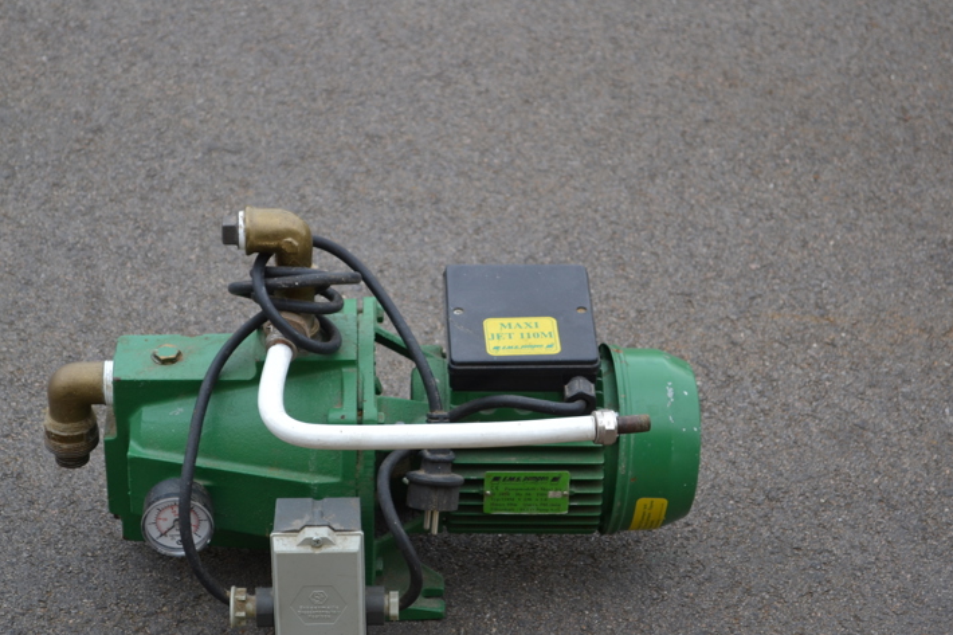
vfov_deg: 13.1
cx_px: 397
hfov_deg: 19.5
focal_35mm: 105
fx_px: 2769
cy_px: 369
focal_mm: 55
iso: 160
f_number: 5.6
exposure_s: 1/125
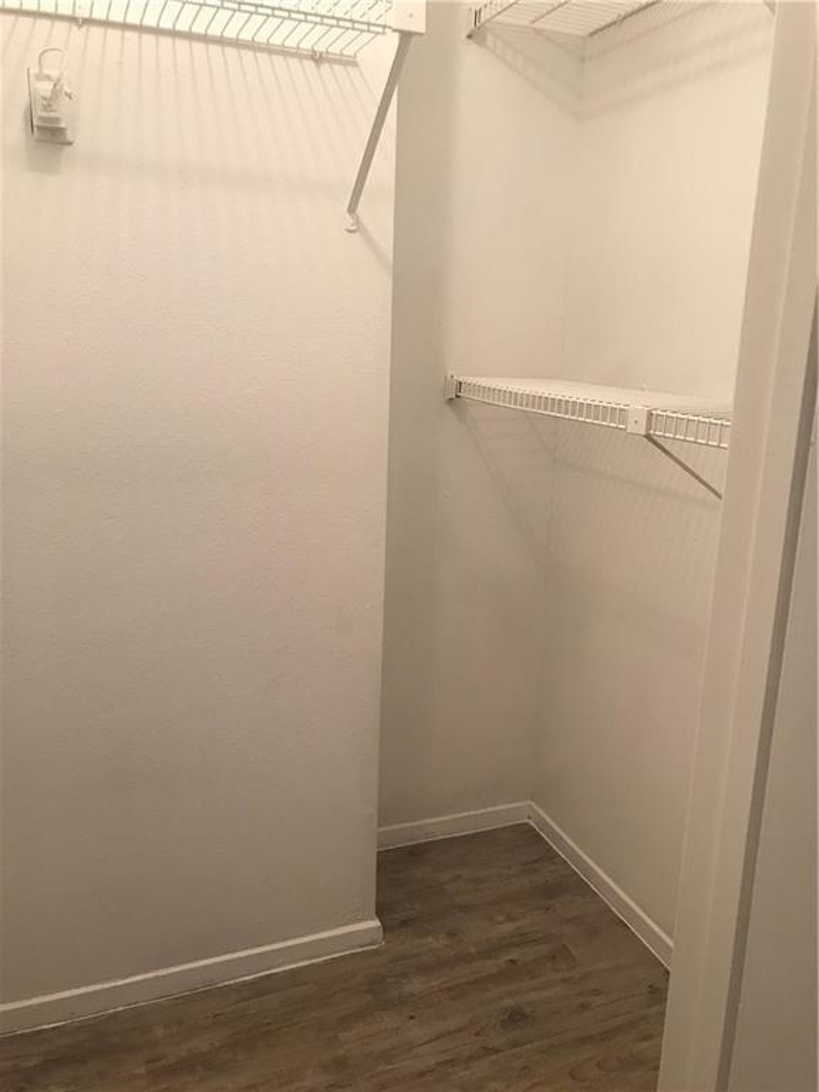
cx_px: 410
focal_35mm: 28
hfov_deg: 49.7
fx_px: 883
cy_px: 546
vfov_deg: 63.4
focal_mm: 3.99
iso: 40
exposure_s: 1/20
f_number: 1.8
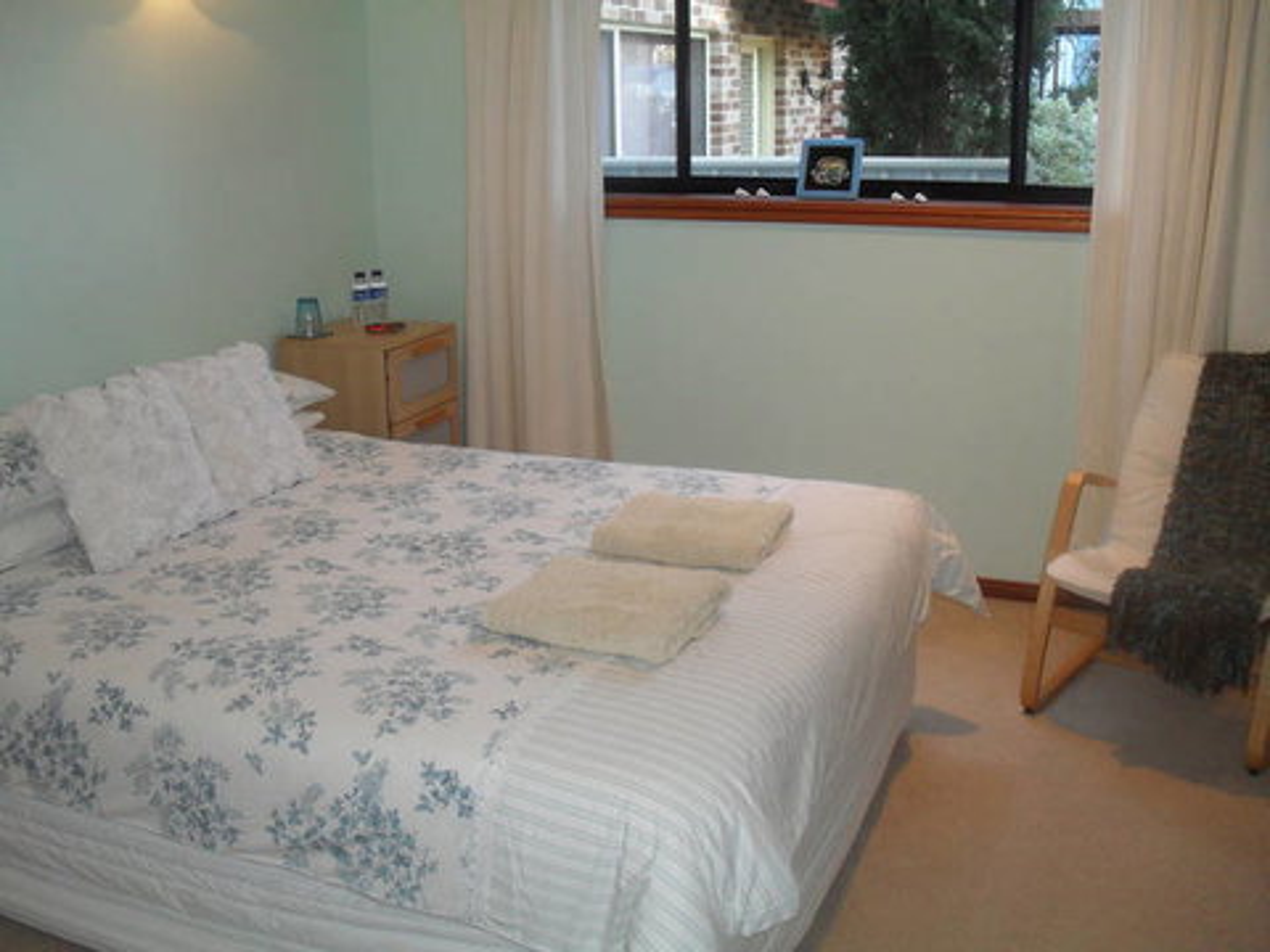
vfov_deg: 40.7
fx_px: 1284
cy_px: 476
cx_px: 635
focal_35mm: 35
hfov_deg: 52.6
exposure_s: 1/45
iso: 200
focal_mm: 6.3
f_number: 3.2
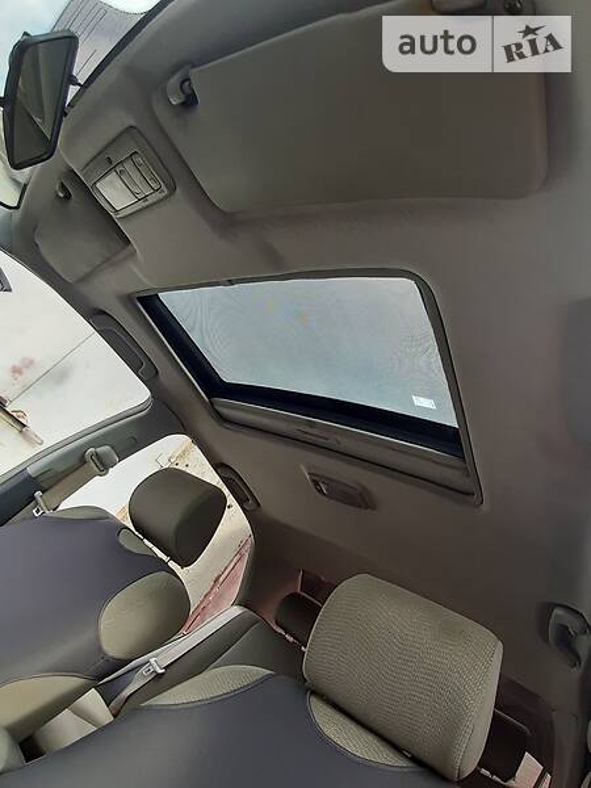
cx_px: 296
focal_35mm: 18
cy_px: 394
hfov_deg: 71.6
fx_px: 410
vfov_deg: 87.8
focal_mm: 1.5
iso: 40
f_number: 2.2
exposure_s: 1/120
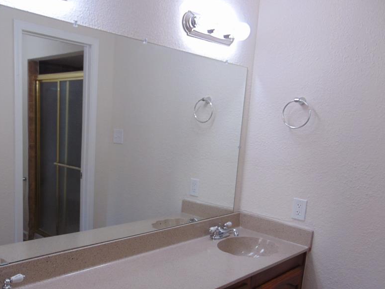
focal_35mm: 33
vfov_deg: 42.6
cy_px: 181
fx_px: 367
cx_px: 139
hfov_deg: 54.6
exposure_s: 1/30
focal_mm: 4.5
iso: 80
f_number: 3
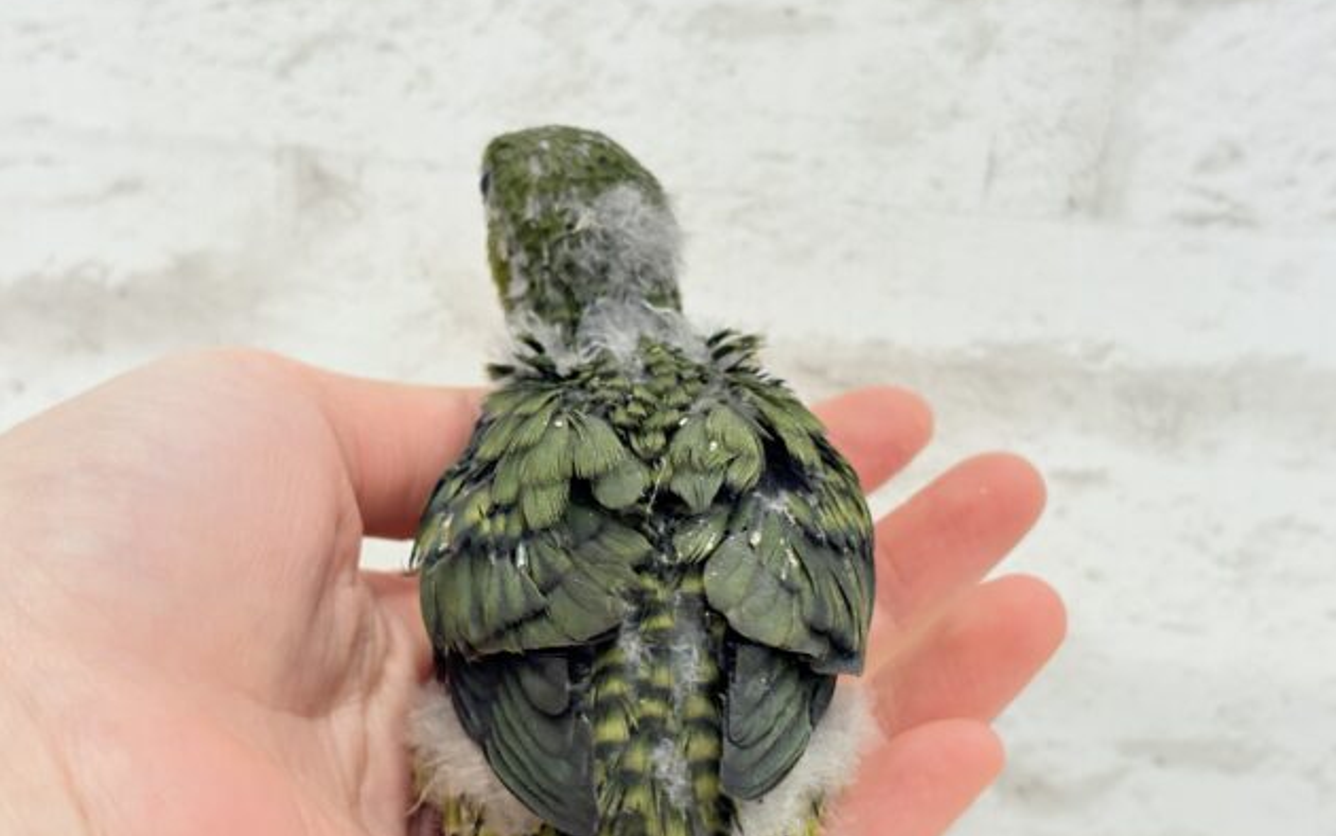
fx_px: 2039
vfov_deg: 23.1
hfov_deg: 36.3
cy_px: 480
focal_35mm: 56
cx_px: 674
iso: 125
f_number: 1.6
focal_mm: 5.96
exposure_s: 1/100
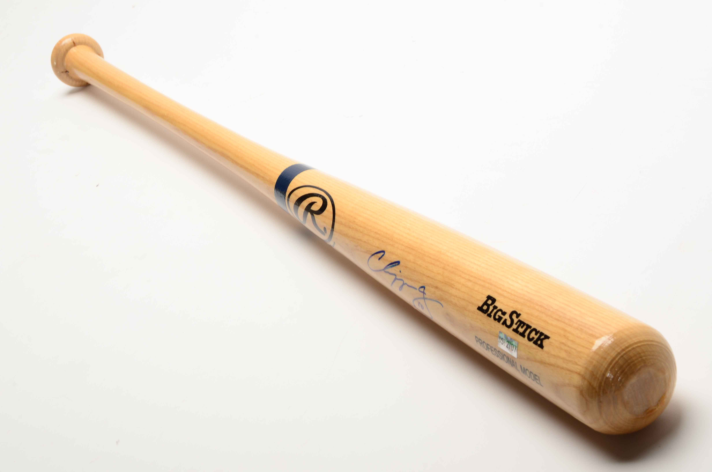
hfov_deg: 26.0
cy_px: 236
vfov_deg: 17.4
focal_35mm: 78
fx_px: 1539
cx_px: 356
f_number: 16
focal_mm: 52
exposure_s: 1/160
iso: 200
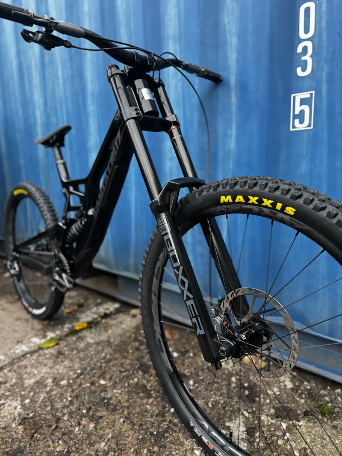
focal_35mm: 24
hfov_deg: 56.8
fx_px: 316
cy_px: 228
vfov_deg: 71.6
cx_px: 171
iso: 125
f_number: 1.78
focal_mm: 6.76
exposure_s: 1/121
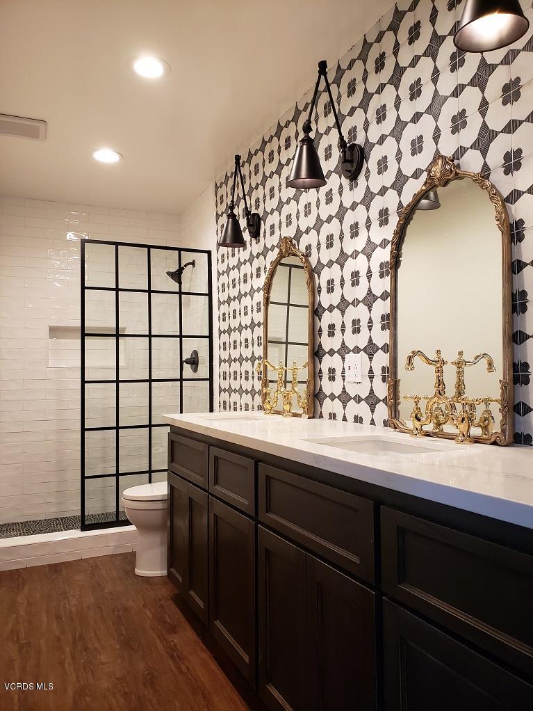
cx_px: 266
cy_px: 356
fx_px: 534
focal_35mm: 26
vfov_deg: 67.3
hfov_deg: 53.1
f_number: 2.4
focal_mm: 4.3
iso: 320
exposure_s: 1/60
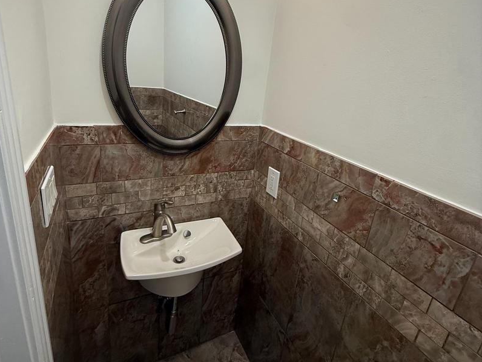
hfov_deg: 84.7
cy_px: 156
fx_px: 265
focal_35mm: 19
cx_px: 237
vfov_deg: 68.4
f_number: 2.2
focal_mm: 2.22
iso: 160
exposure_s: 1/120
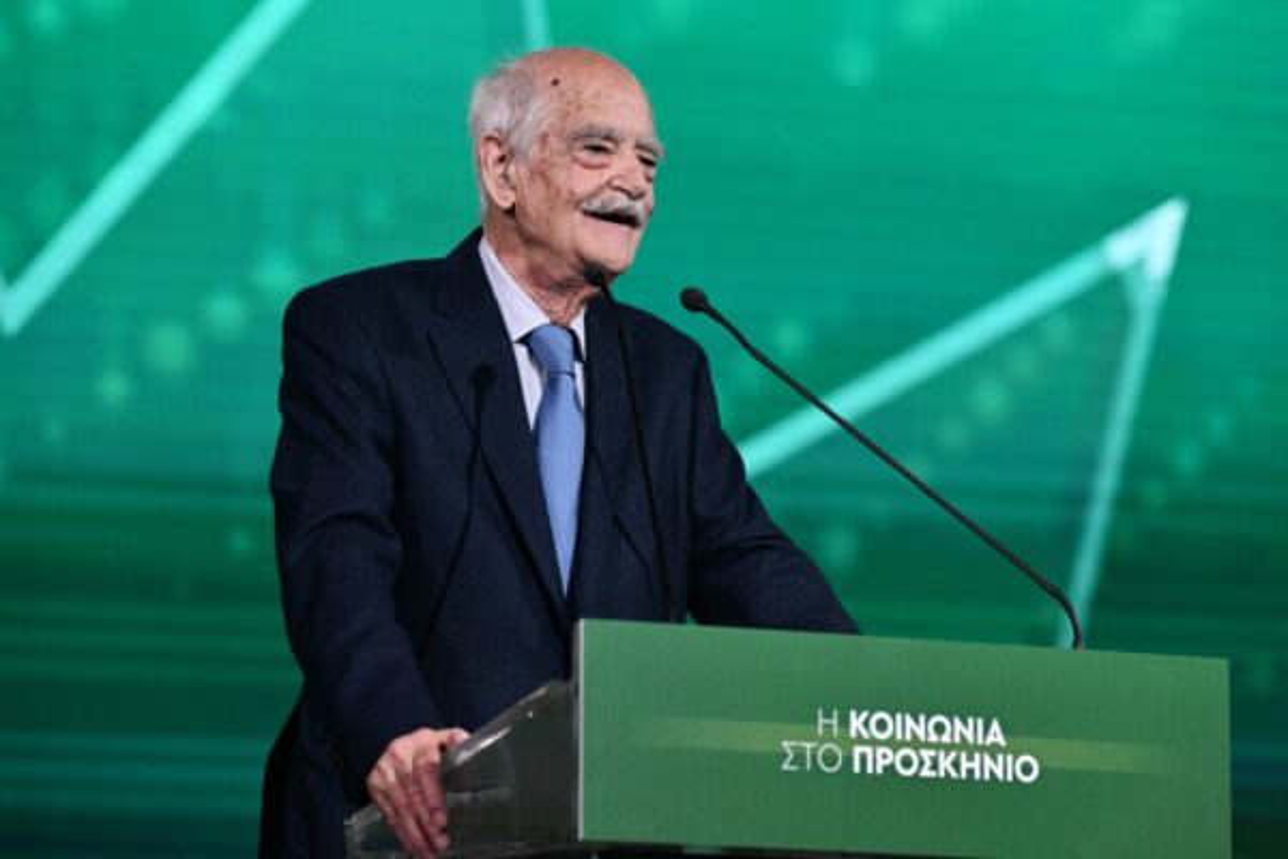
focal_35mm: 210
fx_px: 7513
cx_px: 644
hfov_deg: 9.8
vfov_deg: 6.5
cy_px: 430
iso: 3200
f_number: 6.3
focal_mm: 210
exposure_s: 1/640
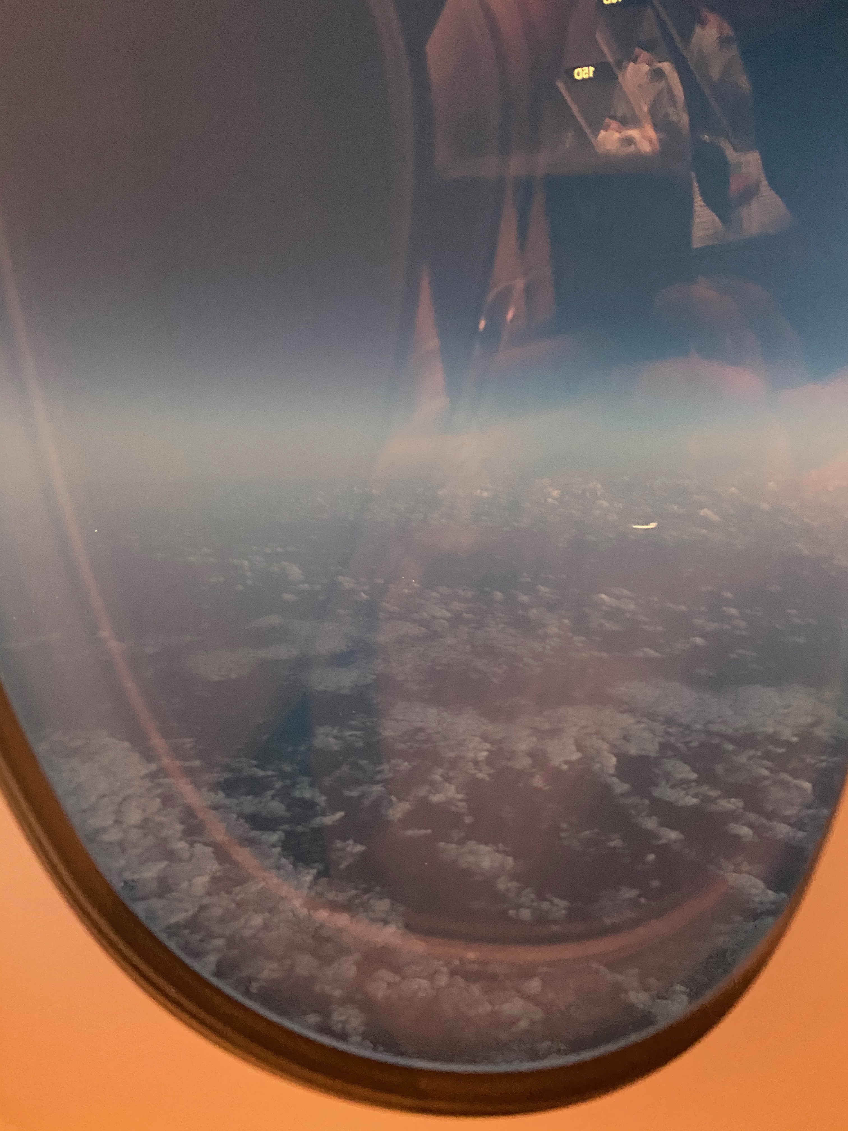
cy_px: 566
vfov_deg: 67.3
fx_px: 849
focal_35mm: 26
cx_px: 424
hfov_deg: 53.1
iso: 800
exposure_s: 1/29
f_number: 1.8
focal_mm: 4.25
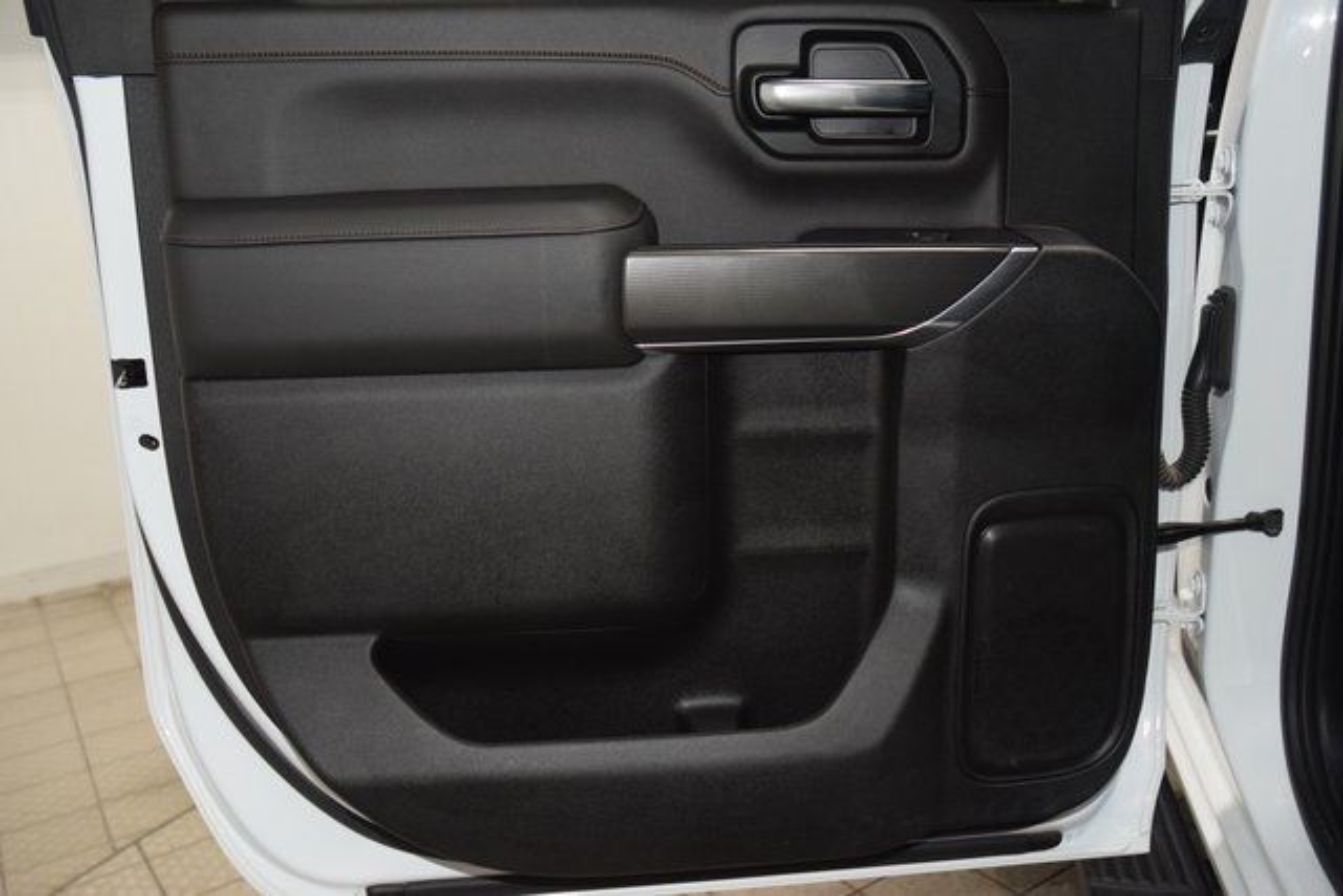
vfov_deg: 36.9
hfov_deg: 53.1
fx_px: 1343
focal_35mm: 36
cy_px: 448
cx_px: 672
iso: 1600
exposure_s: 1/125
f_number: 3.8
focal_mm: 24
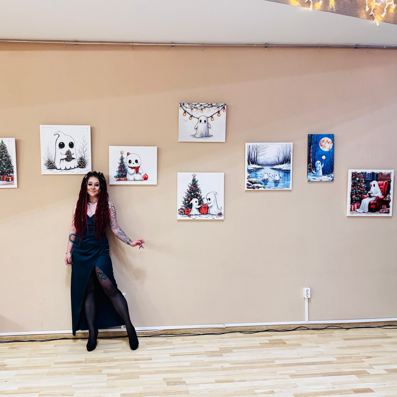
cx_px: 161
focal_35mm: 29
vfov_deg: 55.6
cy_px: 199
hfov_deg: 55.3
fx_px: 376
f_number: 1.78
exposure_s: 1/50
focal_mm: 6.76
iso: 800
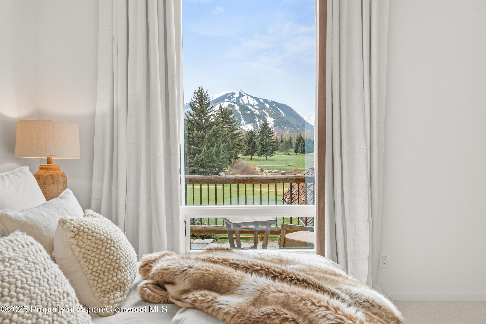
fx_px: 405
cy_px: 162
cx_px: 243
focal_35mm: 30
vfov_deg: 43.6
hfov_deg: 61.9
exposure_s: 1/13
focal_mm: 30
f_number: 9
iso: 400
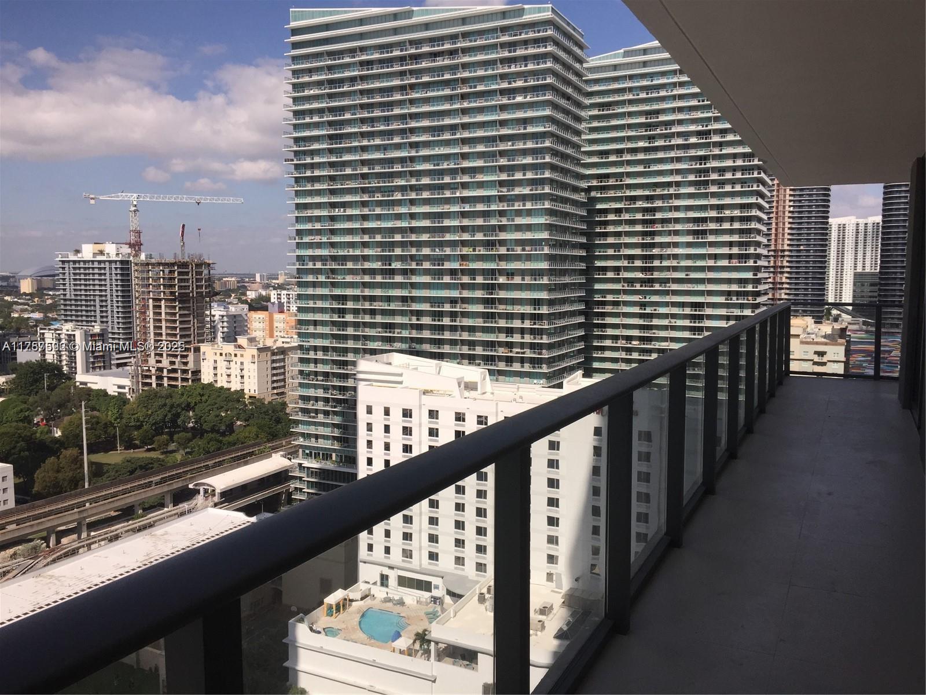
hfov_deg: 61.7
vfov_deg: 48.2
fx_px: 776
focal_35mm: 29
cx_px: 463
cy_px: 348
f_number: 2.2
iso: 32
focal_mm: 4.15
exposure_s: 1/4405
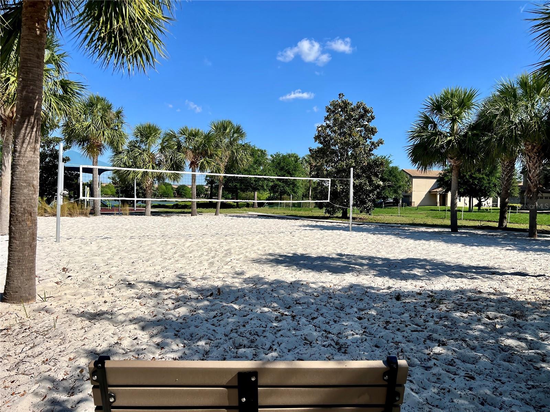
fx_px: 413
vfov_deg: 53.1
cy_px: 206
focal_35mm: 26
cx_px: 275
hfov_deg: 67.3
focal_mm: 5.7
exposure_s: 1/6579
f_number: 1.5
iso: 50
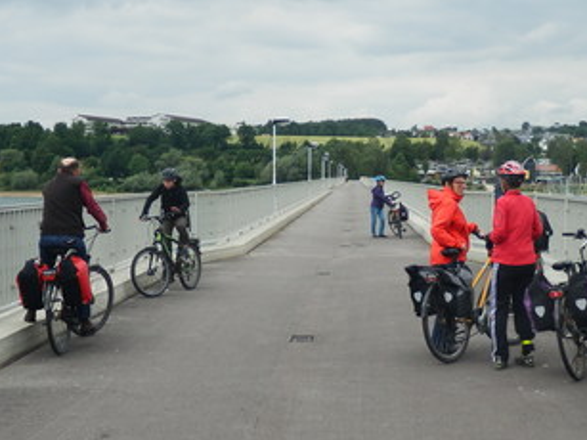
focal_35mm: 58
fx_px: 983
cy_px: 188
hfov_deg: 33.2
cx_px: 344
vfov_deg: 25.2
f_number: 3.4
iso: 80
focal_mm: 6
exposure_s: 1/800
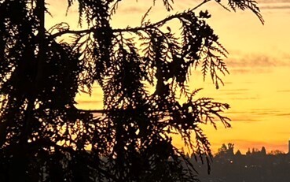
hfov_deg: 8.4
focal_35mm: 239
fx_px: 1890
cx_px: 566
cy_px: 69
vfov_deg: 5.5
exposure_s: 1/60
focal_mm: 5.96
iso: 100
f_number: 1.6
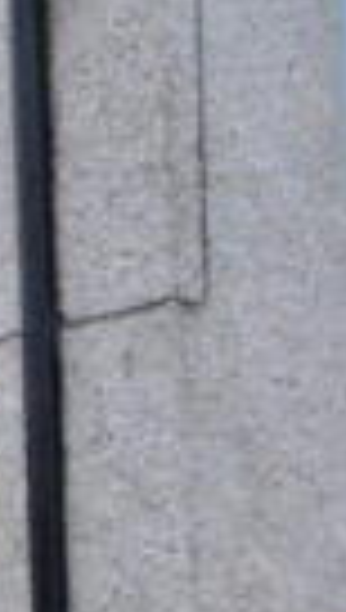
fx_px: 2207
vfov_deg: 15.4
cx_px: -1117
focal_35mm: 136
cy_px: 641
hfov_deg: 6.7
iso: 400
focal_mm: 18
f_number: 7.1
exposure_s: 1/30
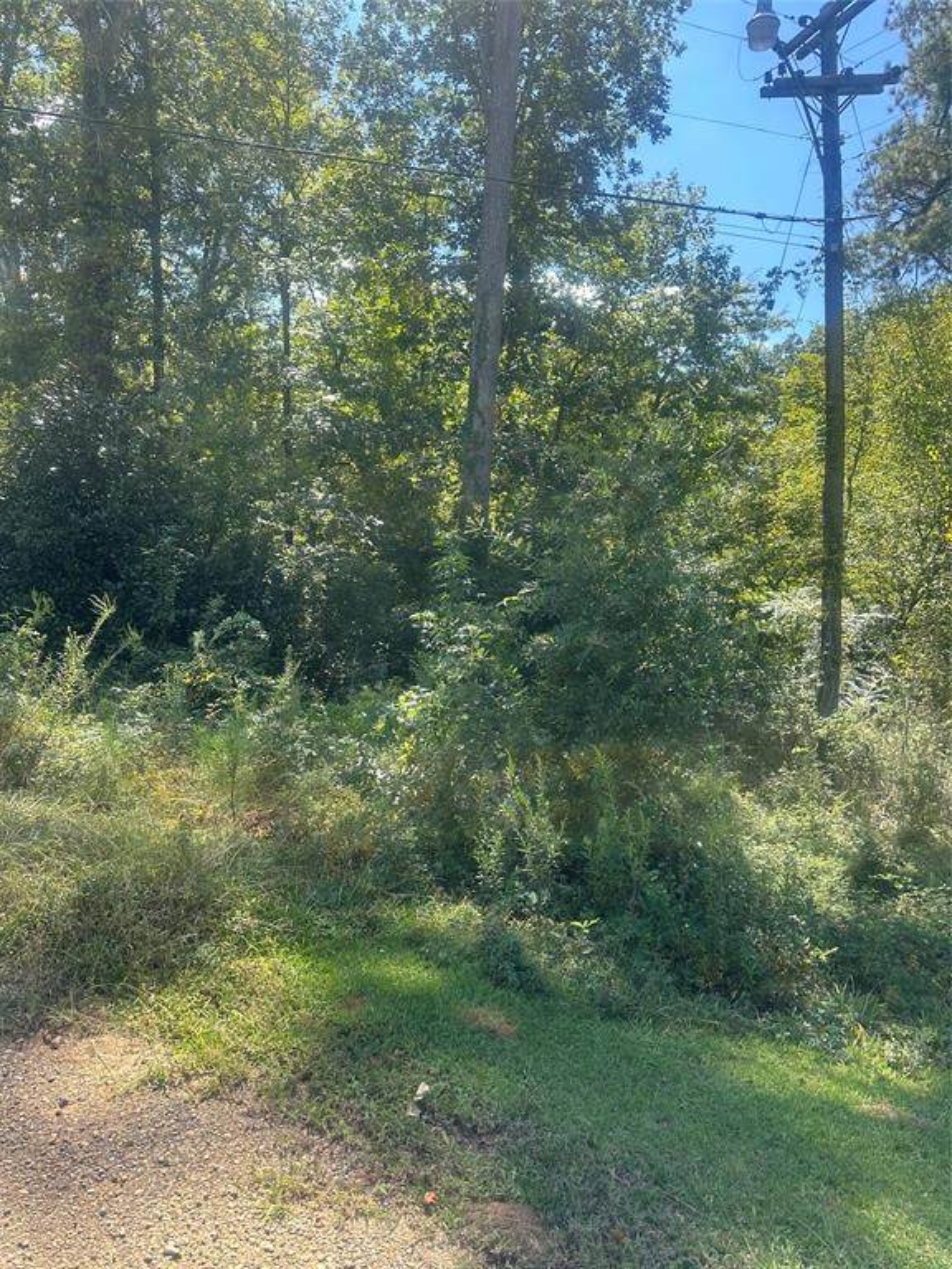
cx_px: 476
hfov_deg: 56.8
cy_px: 634
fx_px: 880
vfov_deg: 71.6
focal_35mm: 24
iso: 80
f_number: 1.78
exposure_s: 1/971
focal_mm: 6.86
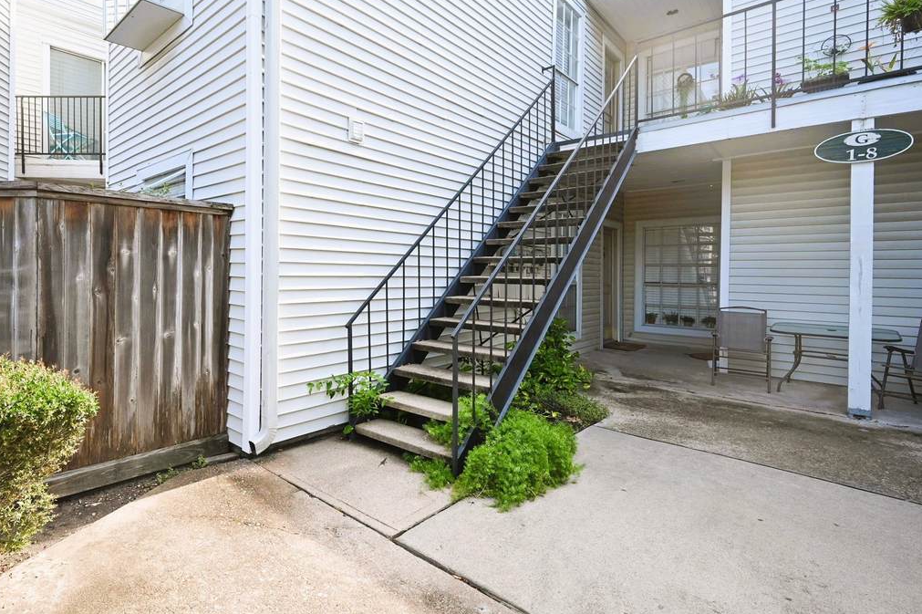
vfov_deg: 64.3
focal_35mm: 19
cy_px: 275
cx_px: 342
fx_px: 486
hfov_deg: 85.1
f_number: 9
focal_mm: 15
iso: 800
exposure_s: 1/320
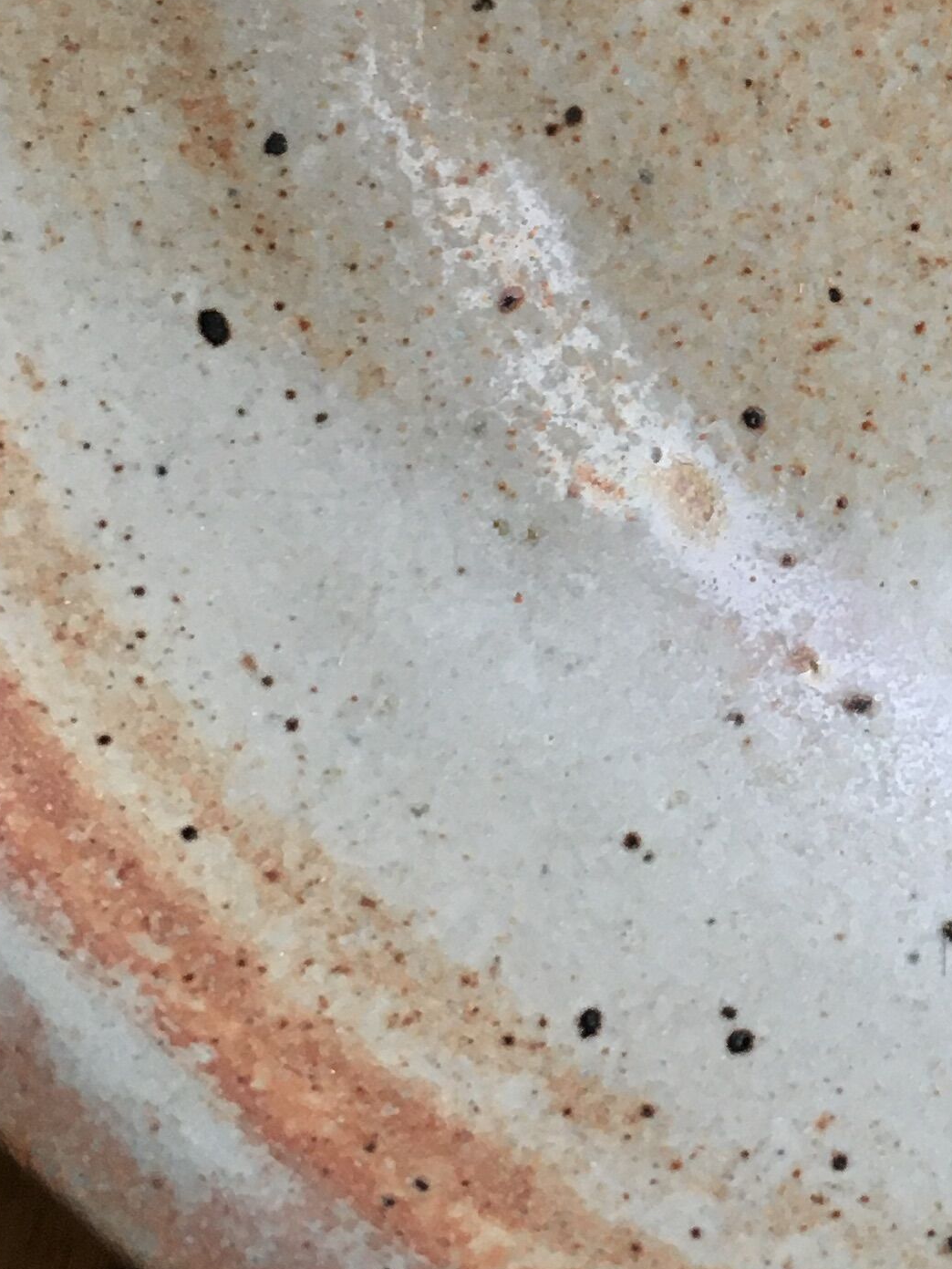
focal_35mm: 84
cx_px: 1235
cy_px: 298
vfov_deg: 23.0
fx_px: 3080
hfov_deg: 16.6
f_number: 2.2
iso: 80
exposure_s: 1/33
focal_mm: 4.15
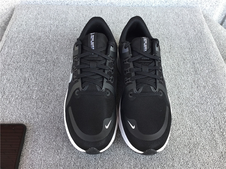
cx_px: 113
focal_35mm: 31
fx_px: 202
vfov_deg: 45.4
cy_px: 84
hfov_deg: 58.4
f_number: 2.4
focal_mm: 3.3
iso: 32
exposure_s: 1/100
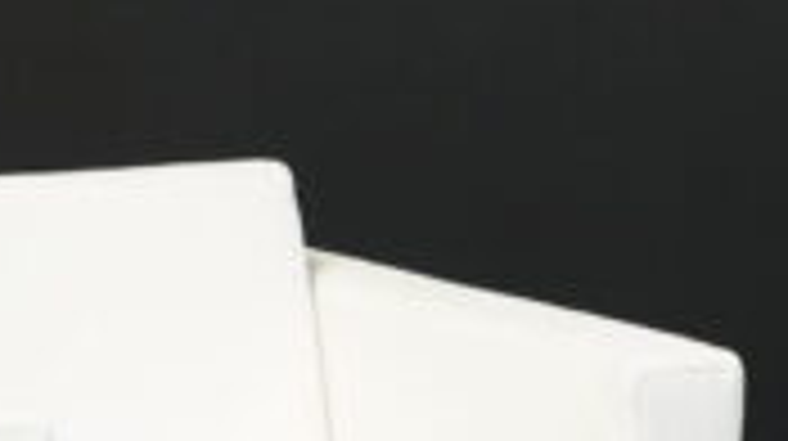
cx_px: 198
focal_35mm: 223
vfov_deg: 5.4
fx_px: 4655
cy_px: 598
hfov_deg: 9.7
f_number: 7.1
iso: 5000
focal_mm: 62
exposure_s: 1/320
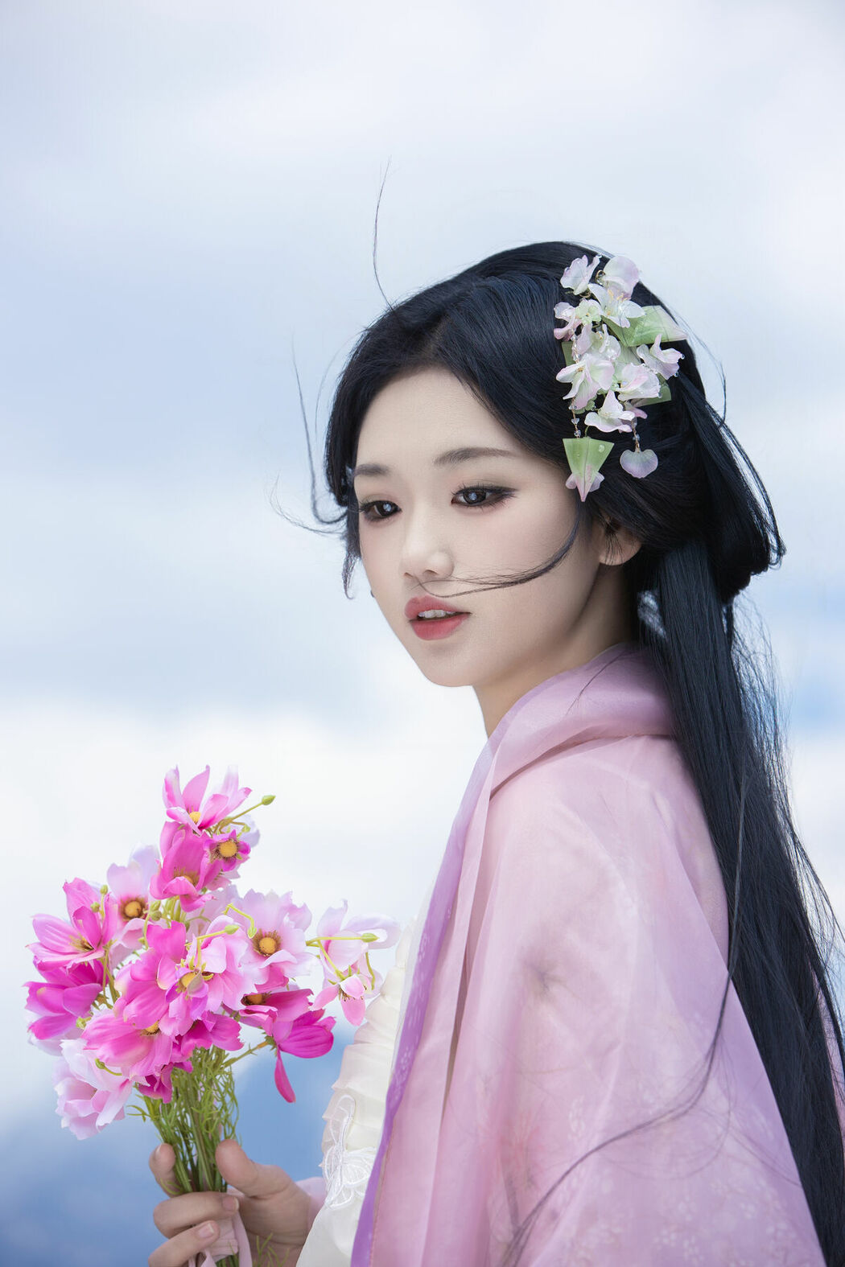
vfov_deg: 17.1
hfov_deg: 11.4
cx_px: 422
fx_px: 4225
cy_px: 634
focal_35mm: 120
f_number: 5
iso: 100
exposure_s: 1/1000
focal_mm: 120
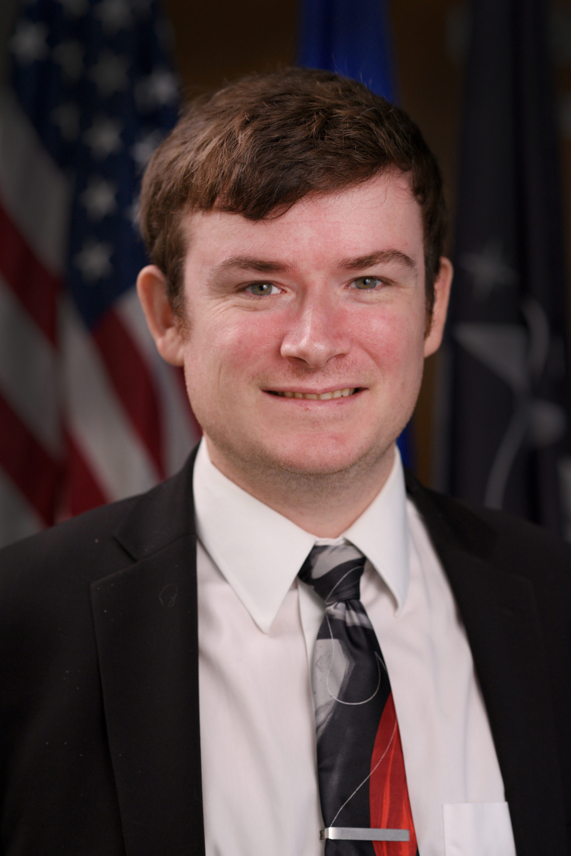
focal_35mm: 85
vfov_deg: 23.9
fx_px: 2020
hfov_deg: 16.1
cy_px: 428
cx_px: 286
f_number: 4
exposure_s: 1/200
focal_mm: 85
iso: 1250
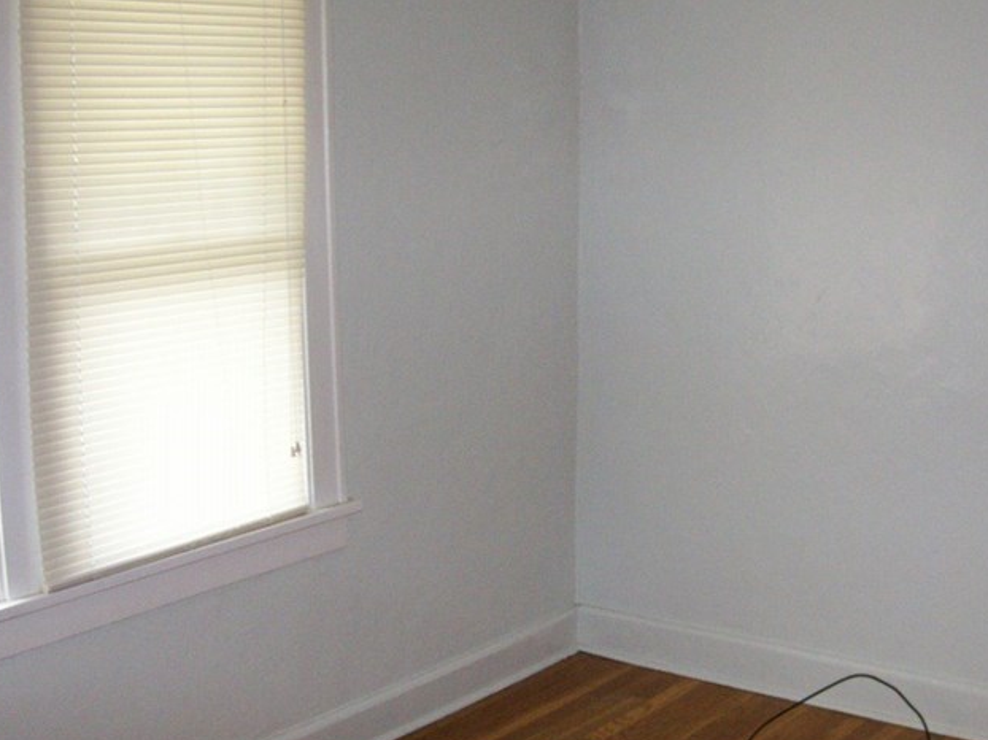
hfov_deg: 34.3
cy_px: 456
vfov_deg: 26.0
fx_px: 1598
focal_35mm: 56
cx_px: 589
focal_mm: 5.6
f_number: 2.7
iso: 140
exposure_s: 1/112
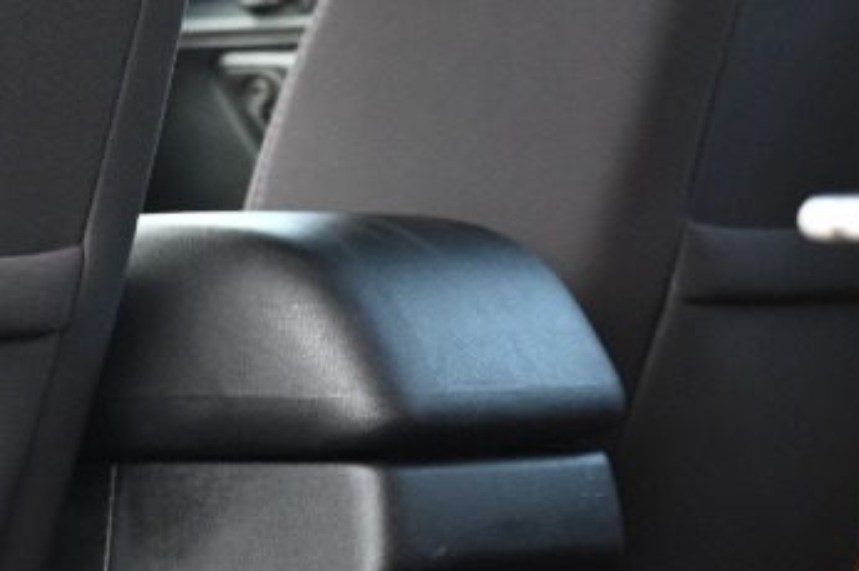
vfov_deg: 5.9
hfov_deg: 8.6
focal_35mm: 230
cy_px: 546
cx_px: -645
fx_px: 5483
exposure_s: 1/125
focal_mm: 49
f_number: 4
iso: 560
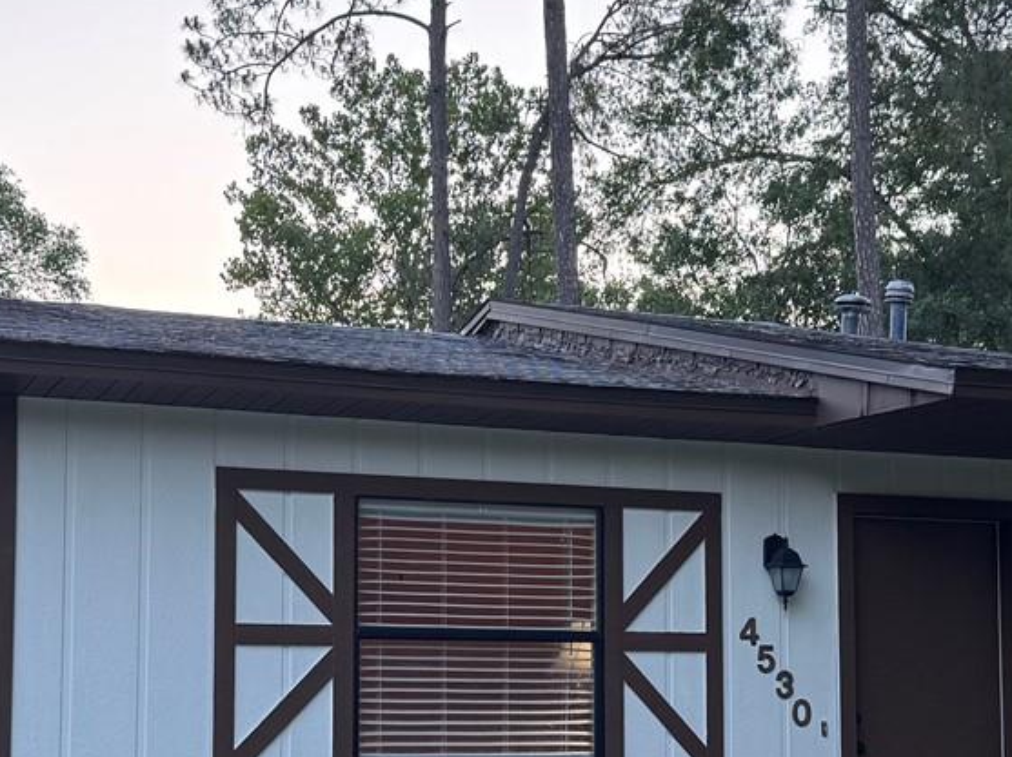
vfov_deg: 21.1
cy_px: 546
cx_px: 507
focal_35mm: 69
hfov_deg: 28.2
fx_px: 2016
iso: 64
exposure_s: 1/162
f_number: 1.78
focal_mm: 6.76
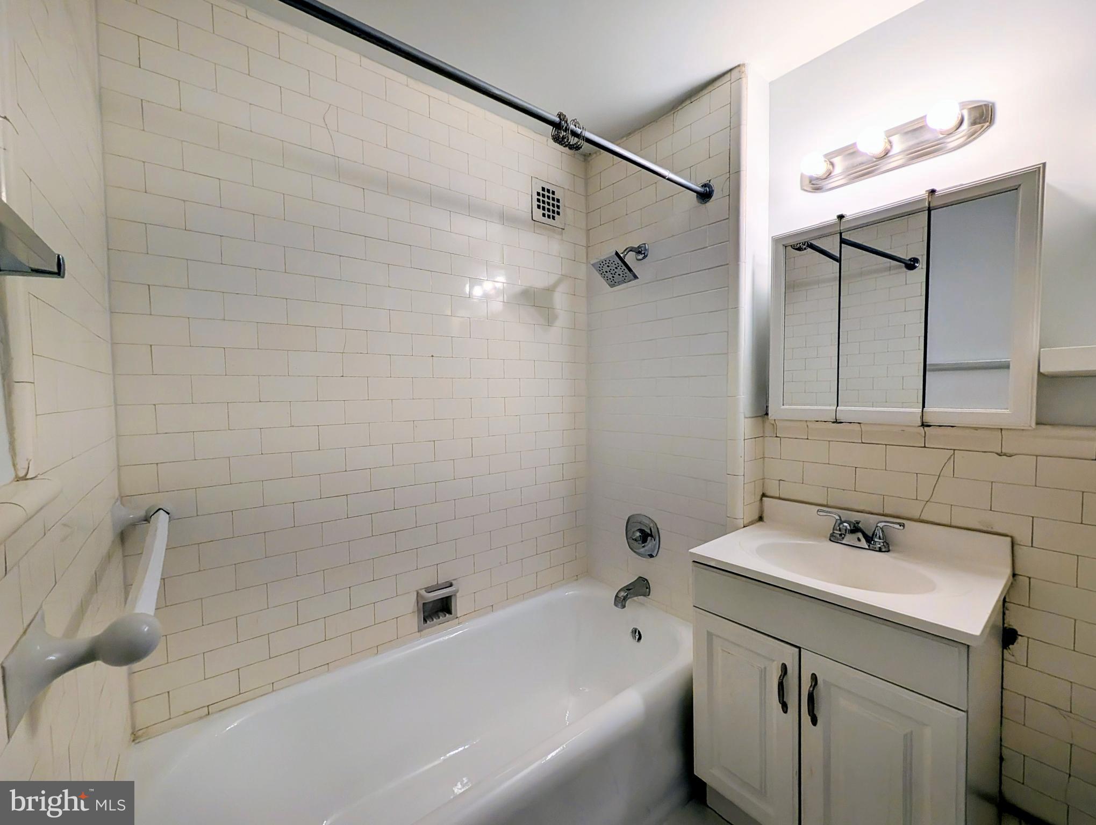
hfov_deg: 110.4
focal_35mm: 12
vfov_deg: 94.7
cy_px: 412
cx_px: 548
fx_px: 381
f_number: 1.7
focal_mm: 2.02
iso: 50
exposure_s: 1/164
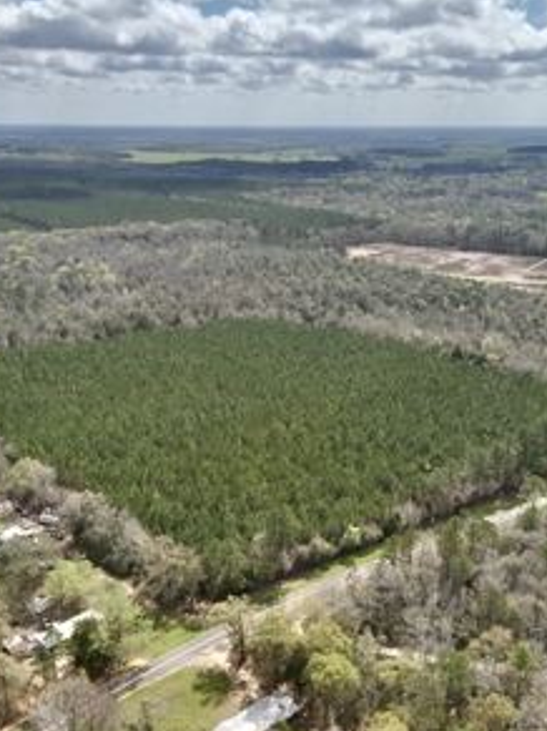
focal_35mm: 33
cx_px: 266
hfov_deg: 42.9
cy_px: 372
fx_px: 696
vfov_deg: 55.4
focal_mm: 4.4
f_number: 2.8
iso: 100
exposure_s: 1/1600
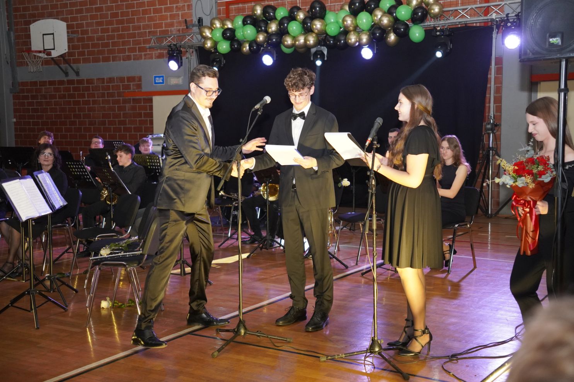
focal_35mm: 47
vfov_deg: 28.6
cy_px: 191
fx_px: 751
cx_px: 287
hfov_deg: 41.8
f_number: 3.2
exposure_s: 1/200
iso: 1600
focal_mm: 31.4
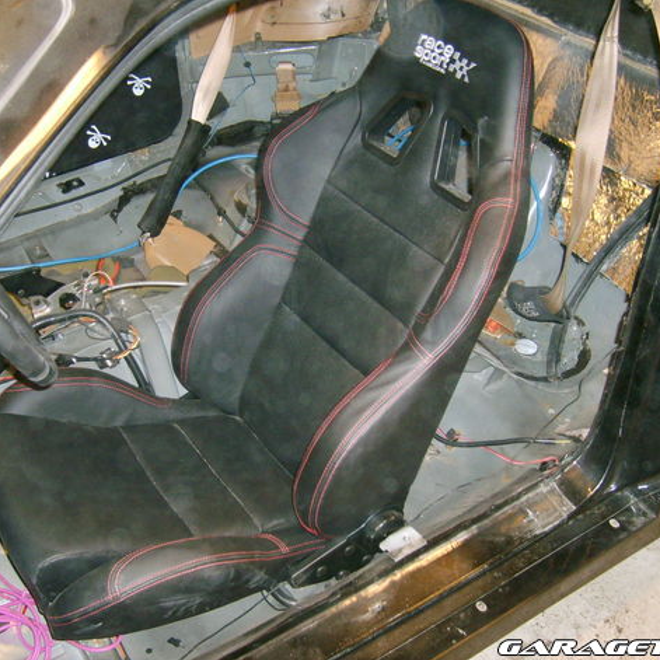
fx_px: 906
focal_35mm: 42
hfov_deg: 40.0
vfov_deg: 40.0
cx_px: 290
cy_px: 325
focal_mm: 5.8
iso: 277
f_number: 2.8
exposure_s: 1/30
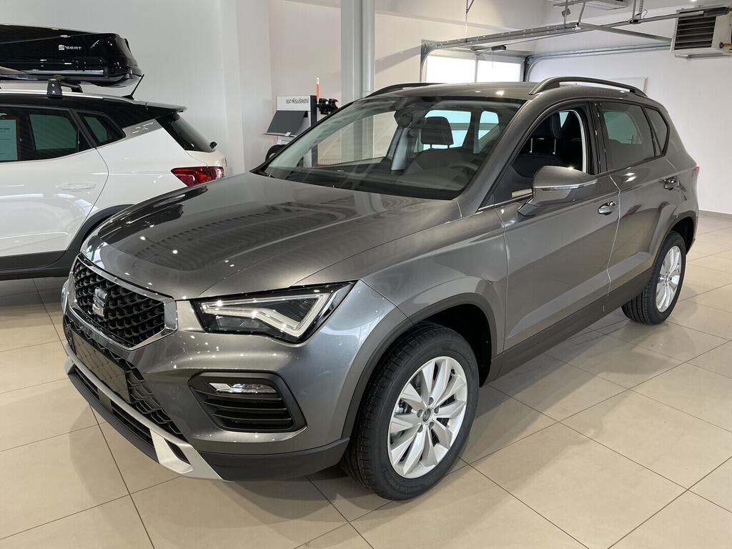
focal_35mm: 26
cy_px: 274
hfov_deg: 67.3
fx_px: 550
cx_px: 366
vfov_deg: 53.1
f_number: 1.6
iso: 100
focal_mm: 4.2
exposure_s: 1/121
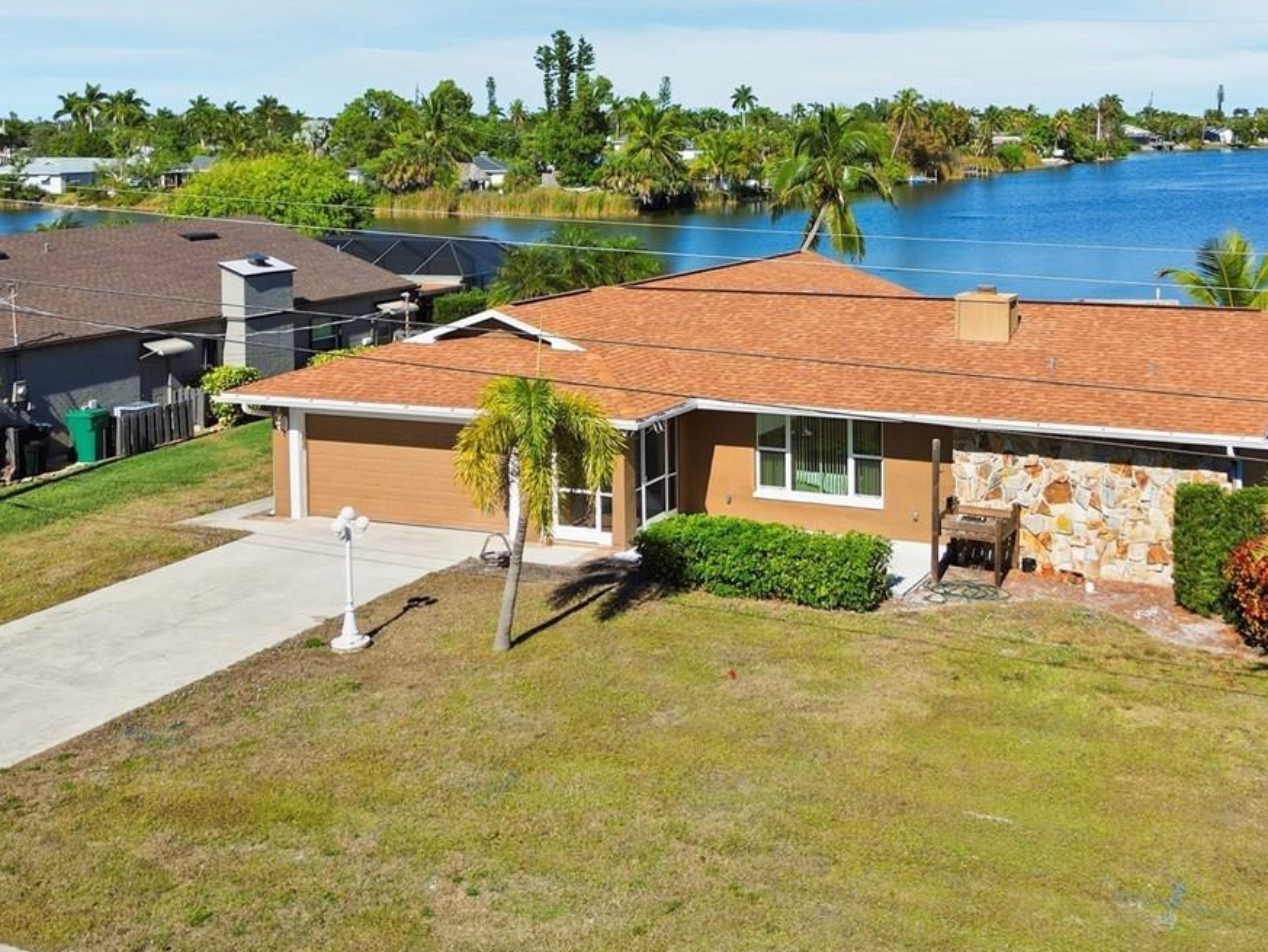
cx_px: 810
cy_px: 230
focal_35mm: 44
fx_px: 1612
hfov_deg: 42.5
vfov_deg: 32.2
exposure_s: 1/5000
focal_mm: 6.7
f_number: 1.7
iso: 110
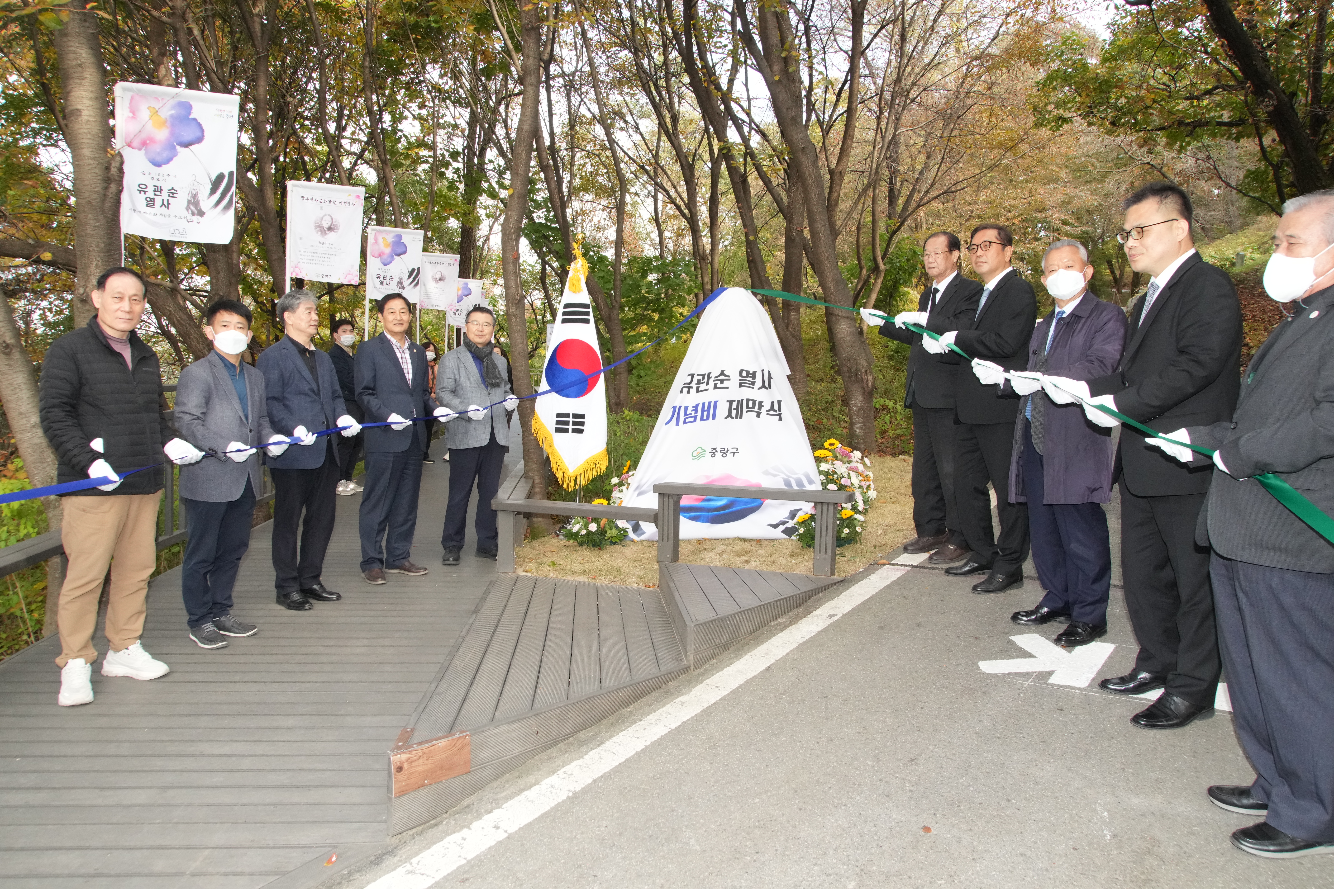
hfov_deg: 69.4
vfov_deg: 49.6
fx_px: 963
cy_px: 444
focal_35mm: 26
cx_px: 667
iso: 4000
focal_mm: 26
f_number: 11
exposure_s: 1/320
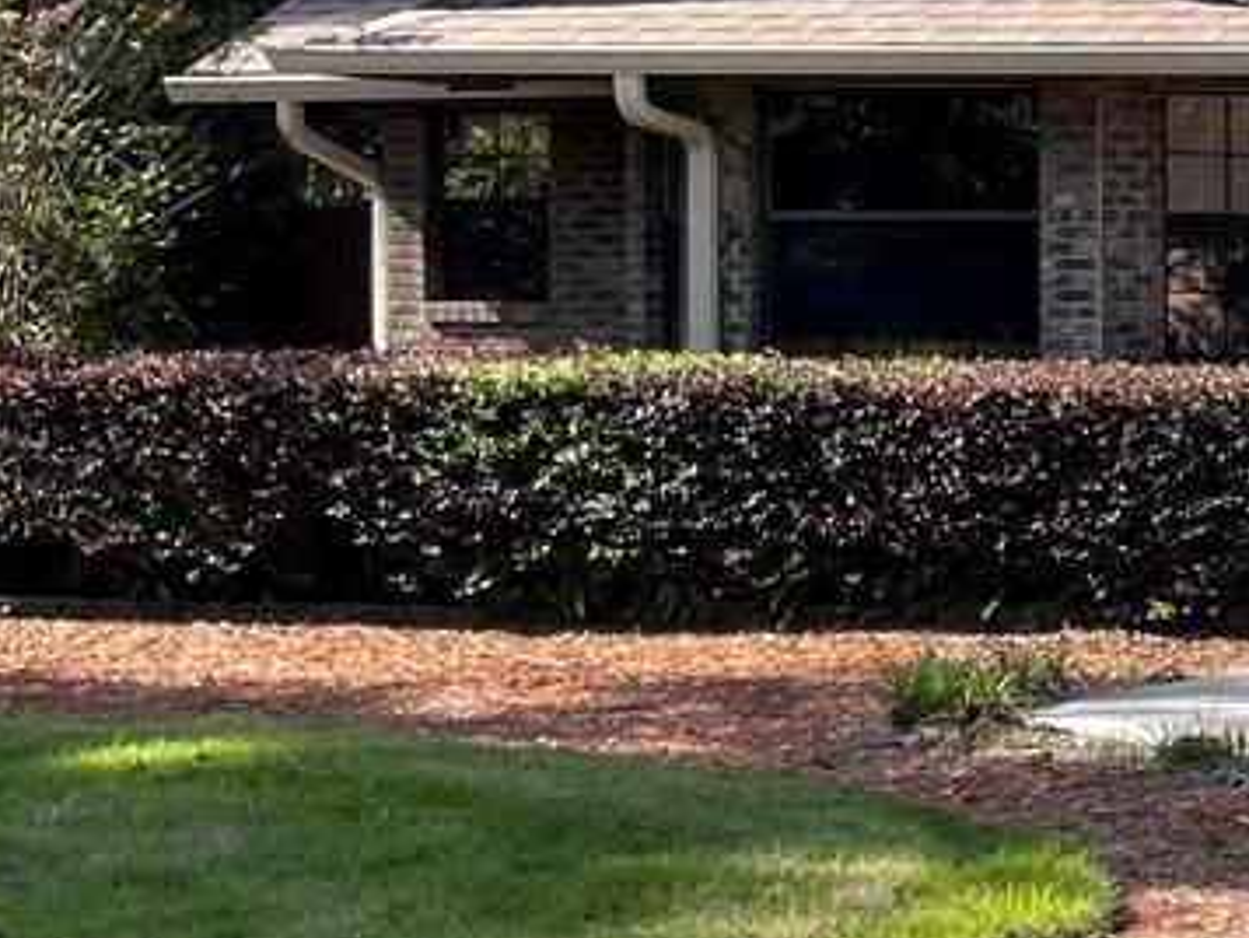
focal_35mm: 112
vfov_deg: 13.2
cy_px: 294
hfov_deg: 14.6
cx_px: 2488
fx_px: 4042
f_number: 1.6
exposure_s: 1/2203
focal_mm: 5.1
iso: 32
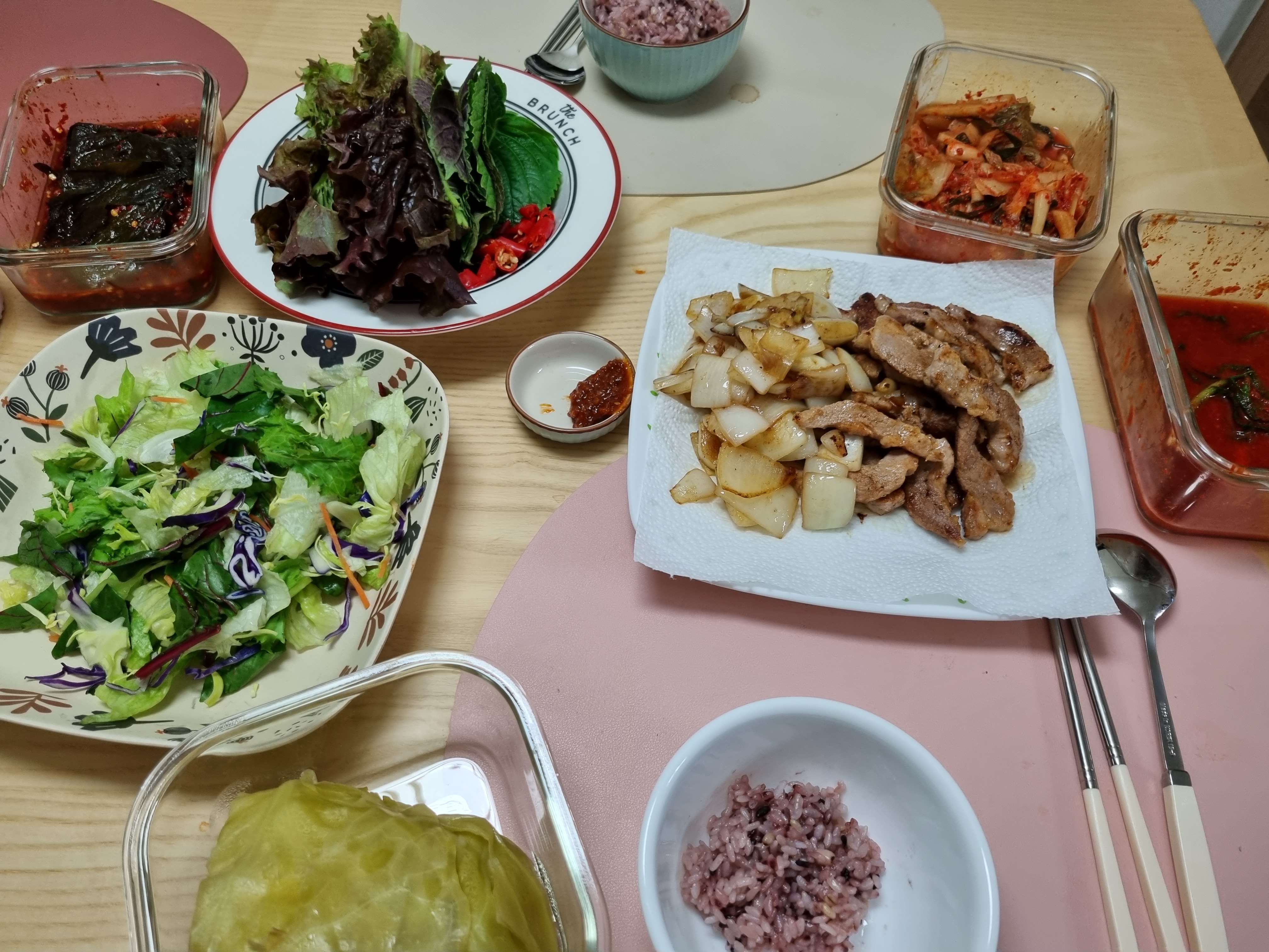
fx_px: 953
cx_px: 634
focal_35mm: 26
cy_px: 476
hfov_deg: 67.3
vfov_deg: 53.1
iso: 320
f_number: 1.8
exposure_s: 1/120
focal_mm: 5.4
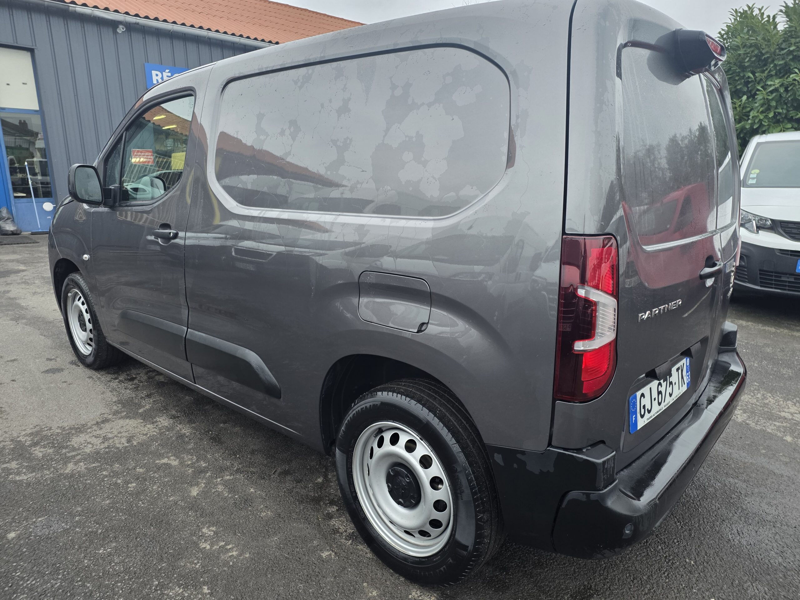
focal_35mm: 23
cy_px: 300
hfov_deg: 73.9
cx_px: 400
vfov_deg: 58.9
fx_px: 532
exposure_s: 1/100
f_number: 1.7
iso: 200
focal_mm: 6.25
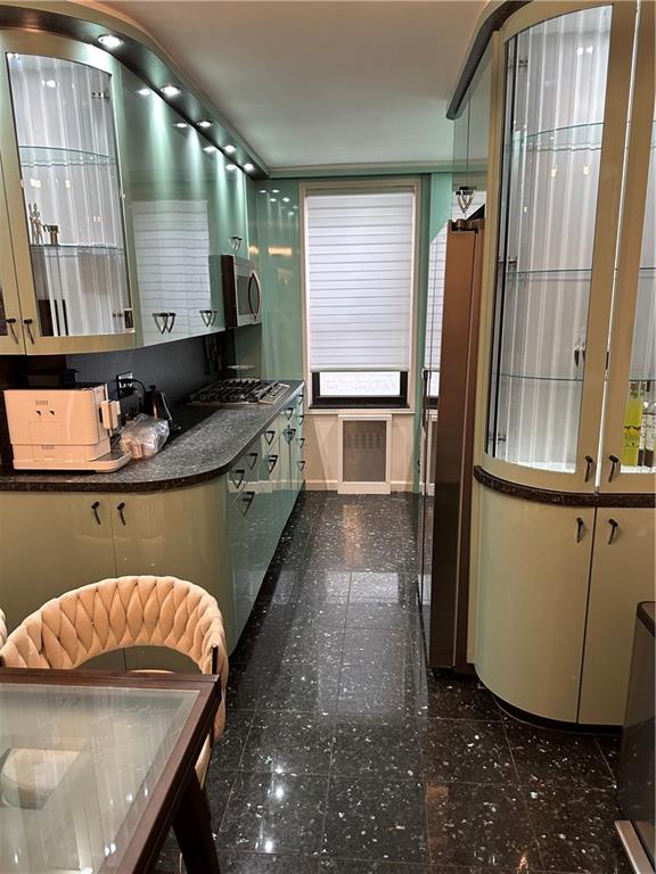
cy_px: 437
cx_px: 328
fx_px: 606
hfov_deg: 56.8
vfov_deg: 71.6
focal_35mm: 24
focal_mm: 6.86
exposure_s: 1/120
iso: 200
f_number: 1.78
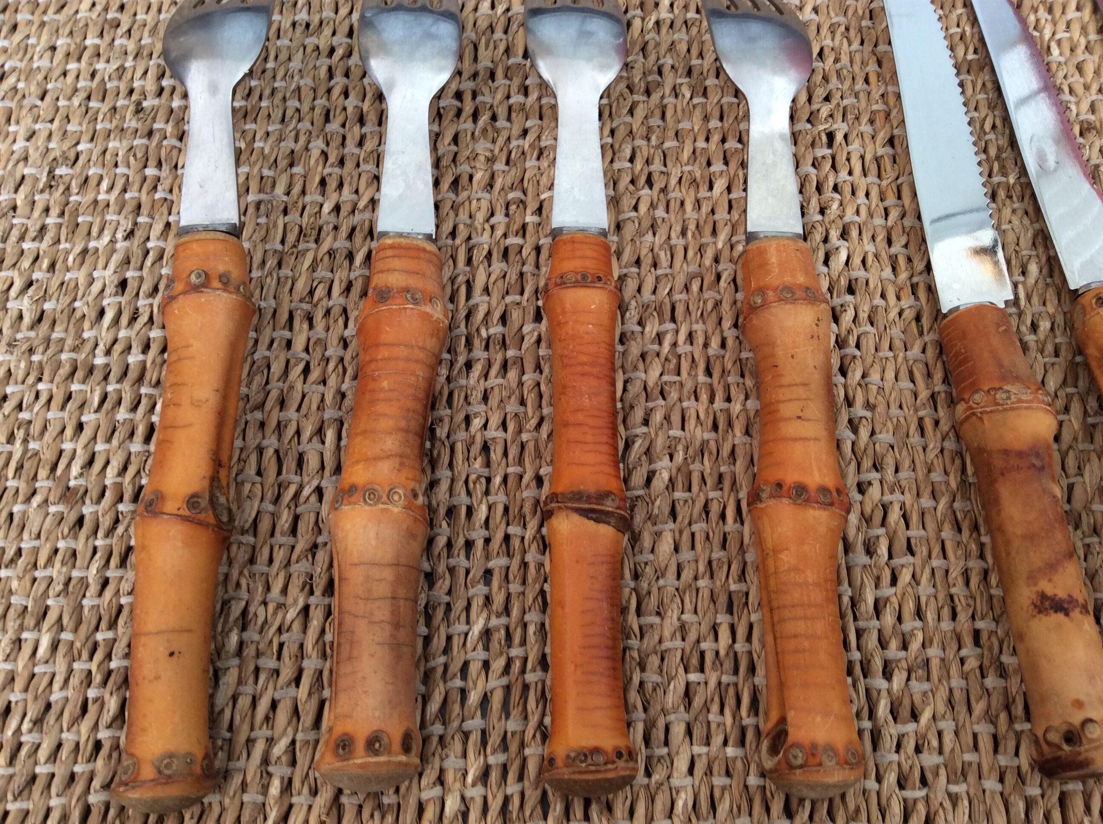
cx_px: 552
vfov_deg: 44.1
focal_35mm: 32
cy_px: 412
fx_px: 1018
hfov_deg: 56.9
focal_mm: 3.3
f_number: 2.4
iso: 32
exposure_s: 1/25
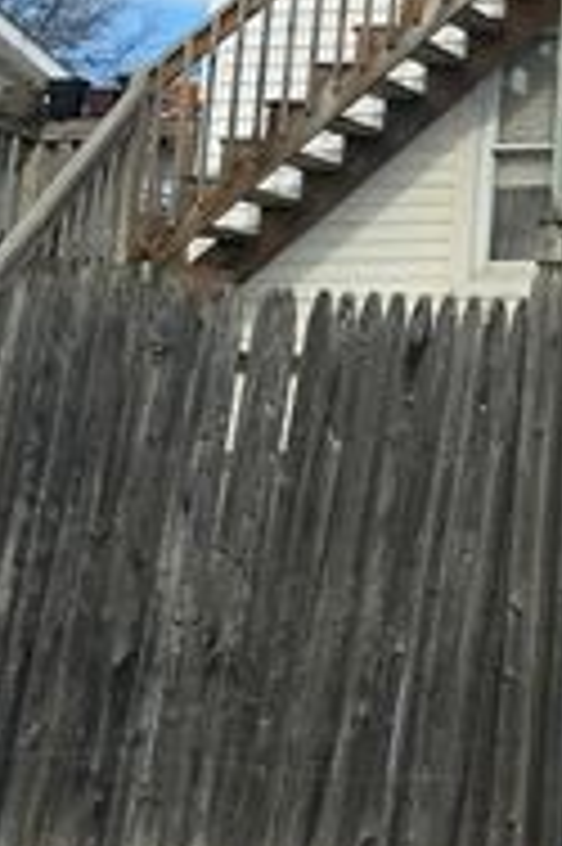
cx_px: 926
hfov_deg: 14.6
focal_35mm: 85
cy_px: -110
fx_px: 1994
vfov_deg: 22.4
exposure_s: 1/701
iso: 12
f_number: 1.7
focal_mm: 6.3
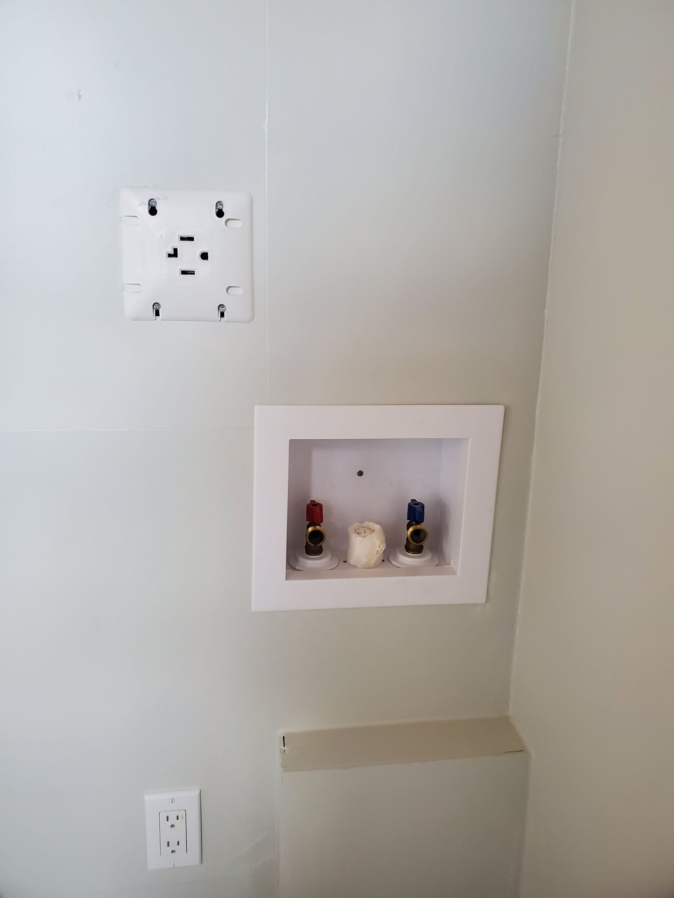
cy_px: 449
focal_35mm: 26
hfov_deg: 53.1
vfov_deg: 67.3
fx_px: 675
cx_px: 337
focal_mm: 4.3
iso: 250
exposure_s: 1/60
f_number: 2.4
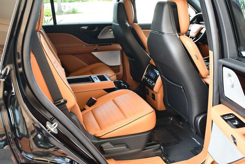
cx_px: 122
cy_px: 82
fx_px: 245
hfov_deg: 53.1
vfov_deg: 36.9
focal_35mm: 36
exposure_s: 1/125
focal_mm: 18
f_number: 3.5
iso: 800
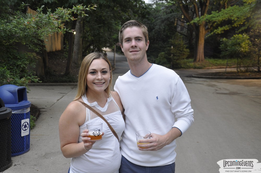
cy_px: 86
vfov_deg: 31.8
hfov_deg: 46.5
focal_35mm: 42
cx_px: 130
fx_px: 304
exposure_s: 1/50
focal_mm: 28
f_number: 4
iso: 400
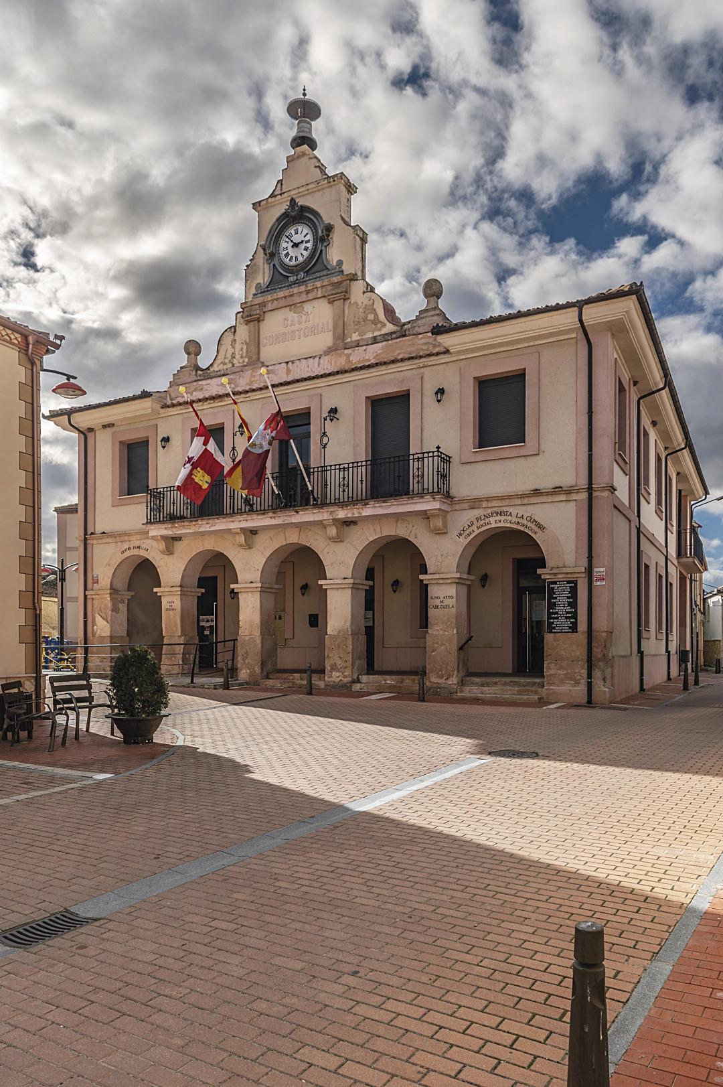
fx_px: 724
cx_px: 362
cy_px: 544
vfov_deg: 73.8
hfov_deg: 53.1
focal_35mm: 24
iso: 100
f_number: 6.3
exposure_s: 1/1000
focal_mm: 24
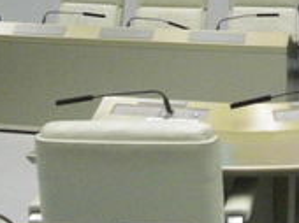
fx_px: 914
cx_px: 373
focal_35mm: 106
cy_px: -61
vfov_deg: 13.5
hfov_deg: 17.6
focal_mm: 6.3
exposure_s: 1/80
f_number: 2.8
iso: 800
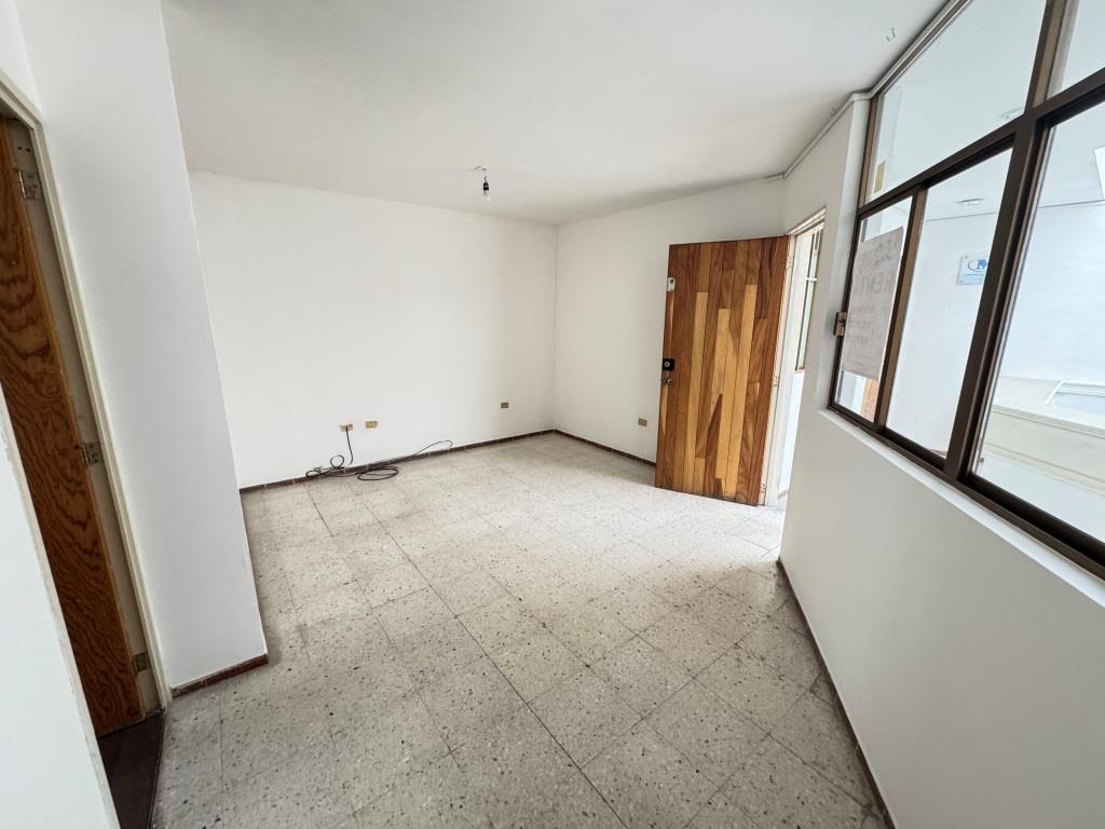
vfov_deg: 85.7
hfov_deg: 102.1
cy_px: 414
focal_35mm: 14
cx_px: 552
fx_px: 447
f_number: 2.2
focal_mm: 2.22
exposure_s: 1/81
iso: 320
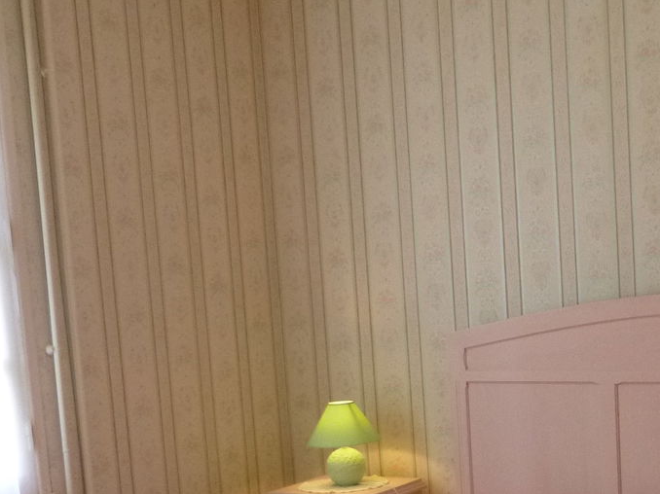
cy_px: 434
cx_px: 528
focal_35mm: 59
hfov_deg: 31.9
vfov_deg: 24.2
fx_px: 1125
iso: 320
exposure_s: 1/60
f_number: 3.1
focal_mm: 4.5
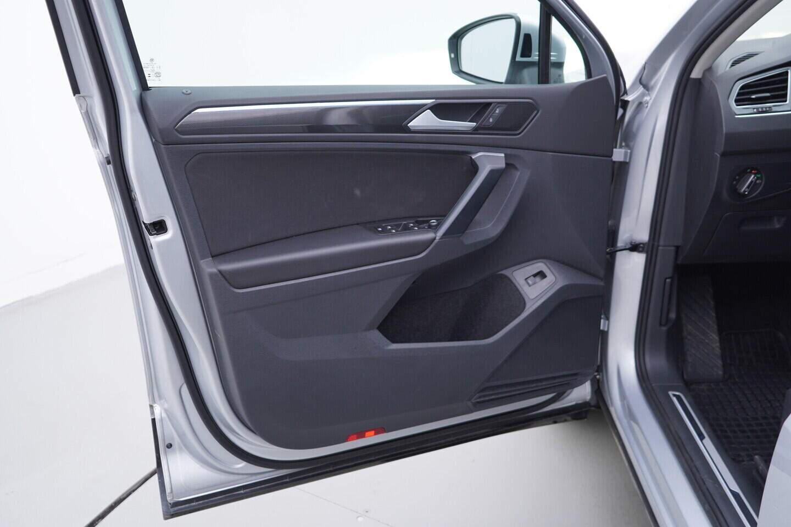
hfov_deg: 53.1
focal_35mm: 36
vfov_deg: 36.9
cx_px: 396
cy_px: 264
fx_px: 791
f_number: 3.2
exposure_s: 1/50
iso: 125
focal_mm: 24
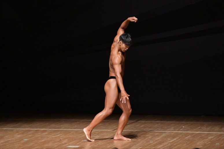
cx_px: 112
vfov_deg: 5.7
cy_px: 74
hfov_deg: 8.6
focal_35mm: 240
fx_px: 1493
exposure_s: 1/400
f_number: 5.6
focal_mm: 160
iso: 12800
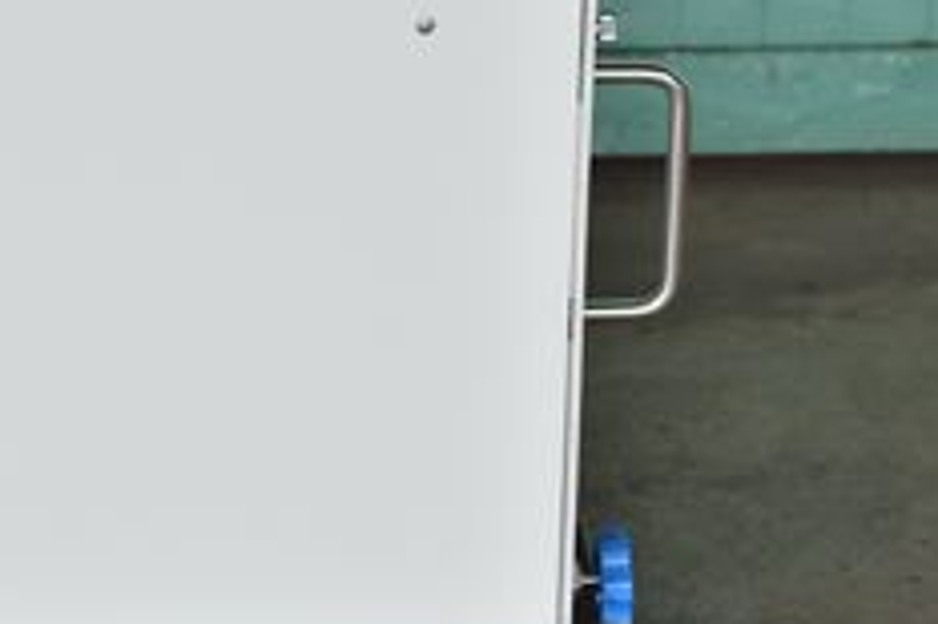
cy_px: 181
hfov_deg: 10.2
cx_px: -36
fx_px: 5207
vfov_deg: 6.9
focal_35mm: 200
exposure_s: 1/640
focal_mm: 62
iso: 1250
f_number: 6.3
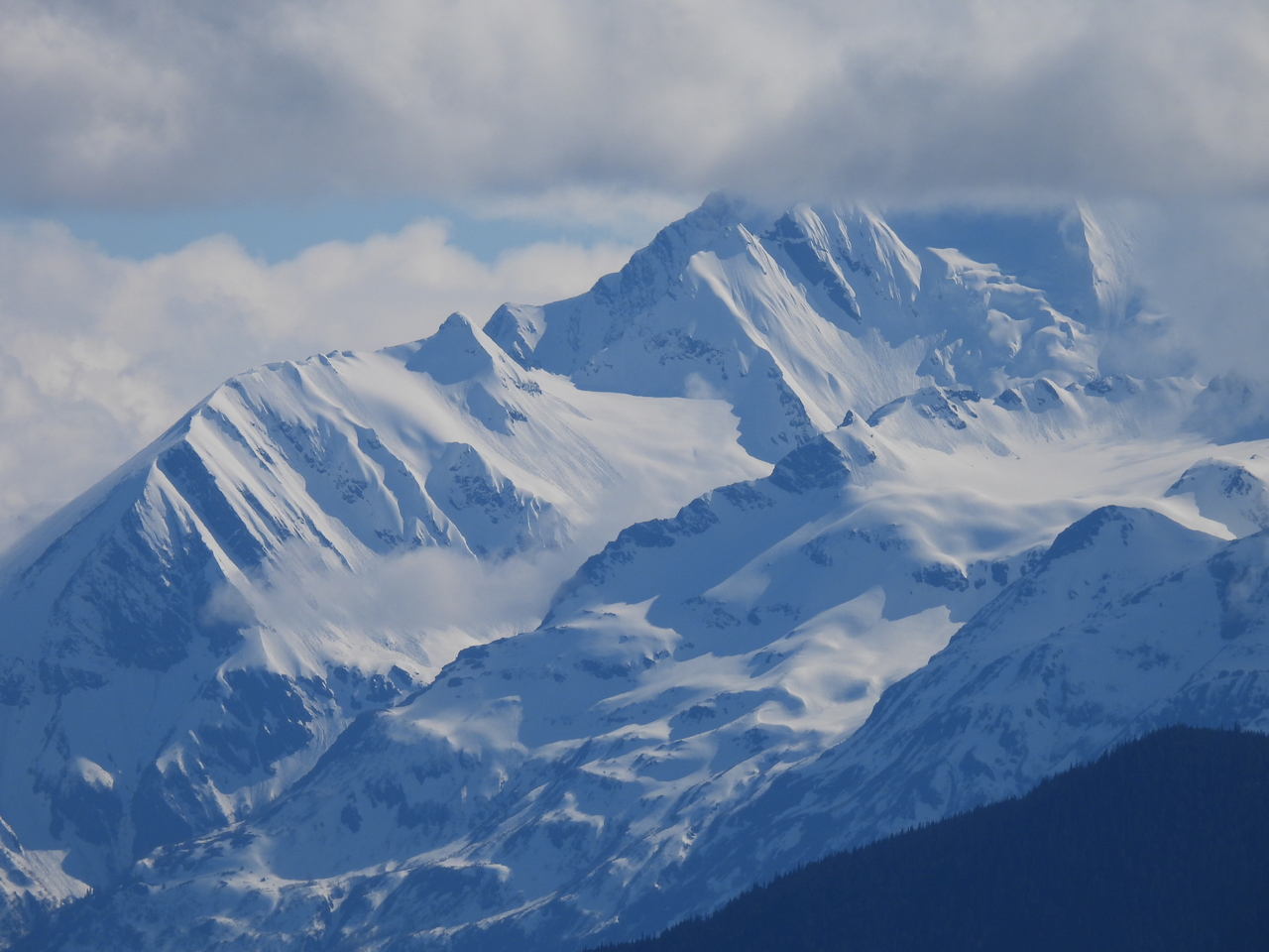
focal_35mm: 700
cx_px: 634
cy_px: 476
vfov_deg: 2.1
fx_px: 25662
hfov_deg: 2.8
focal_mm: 125
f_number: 5.6
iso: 100
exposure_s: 1/2000
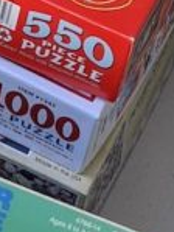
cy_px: -153
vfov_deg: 10.2
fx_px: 1238
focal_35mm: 185
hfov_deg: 7.7
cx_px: -188
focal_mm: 4.44
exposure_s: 1/305
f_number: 1.8
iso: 61
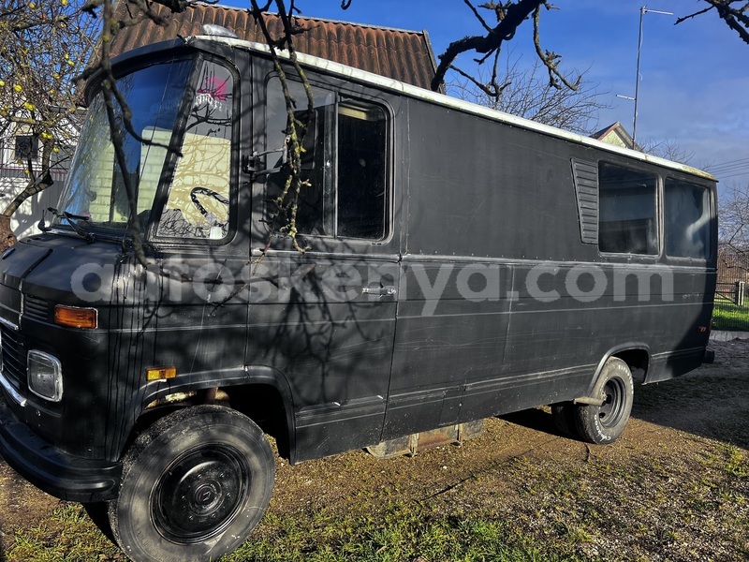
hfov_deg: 67.3
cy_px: 281
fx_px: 563
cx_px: 374
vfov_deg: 53.1
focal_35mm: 26
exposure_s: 1/743
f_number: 1.5
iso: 50
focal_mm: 5.7
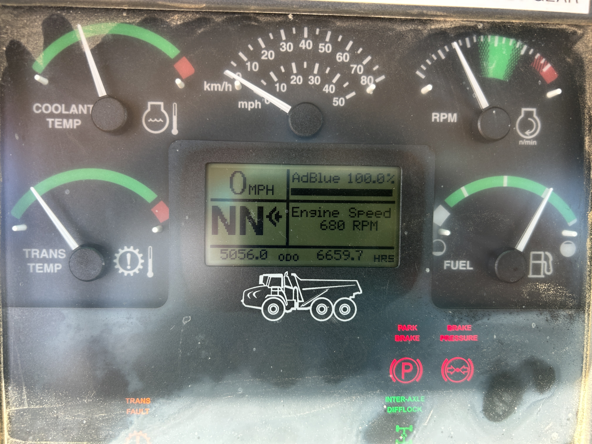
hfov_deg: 67.3
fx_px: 445
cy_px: 222
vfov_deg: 53.1
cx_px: 296
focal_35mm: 26
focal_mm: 5.7
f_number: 1.5
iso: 40
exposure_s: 1/117
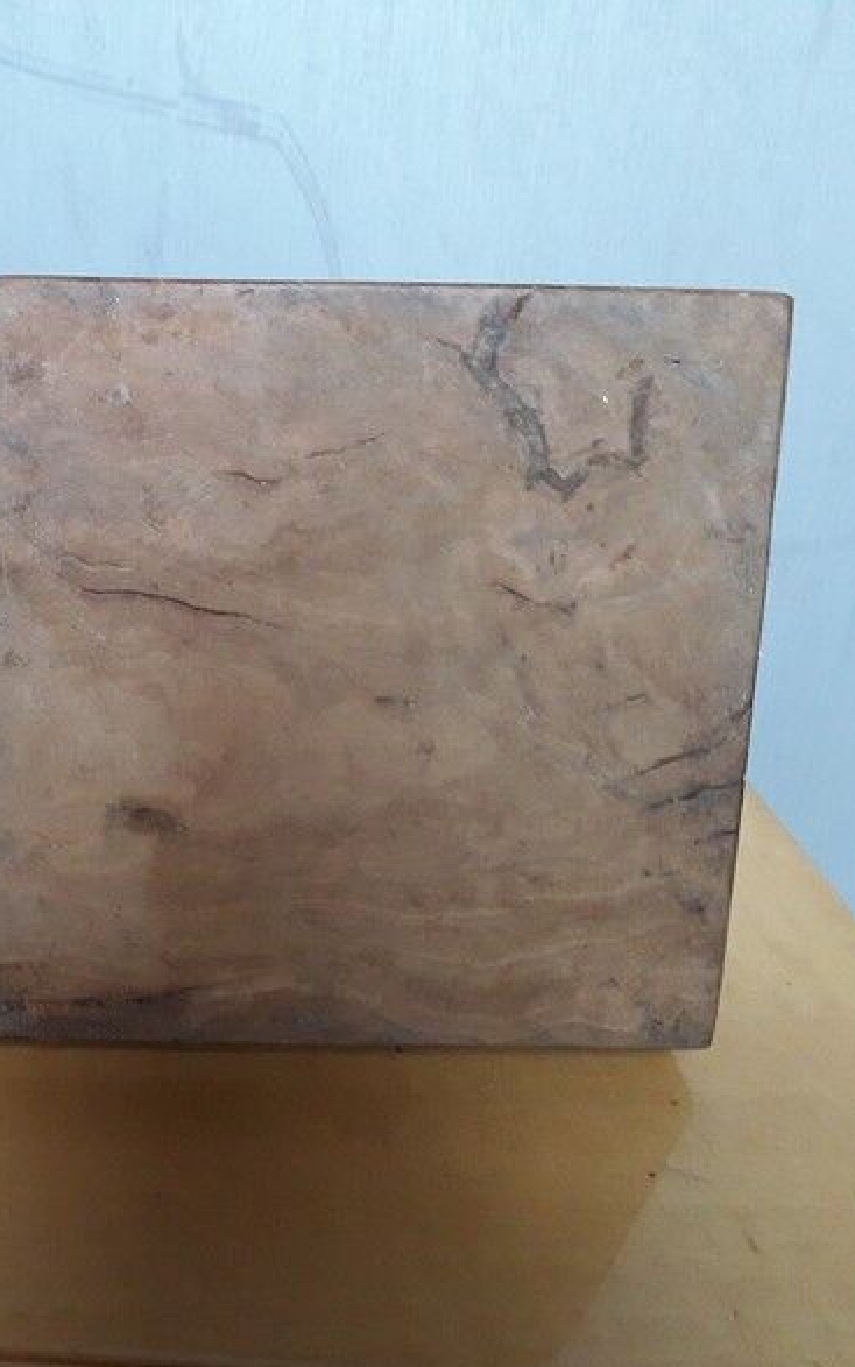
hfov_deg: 30.0
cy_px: 696
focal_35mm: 39
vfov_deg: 50.4
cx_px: -44
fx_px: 1454
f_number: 1.9
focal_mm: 3.6
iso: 200
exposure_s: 1/50
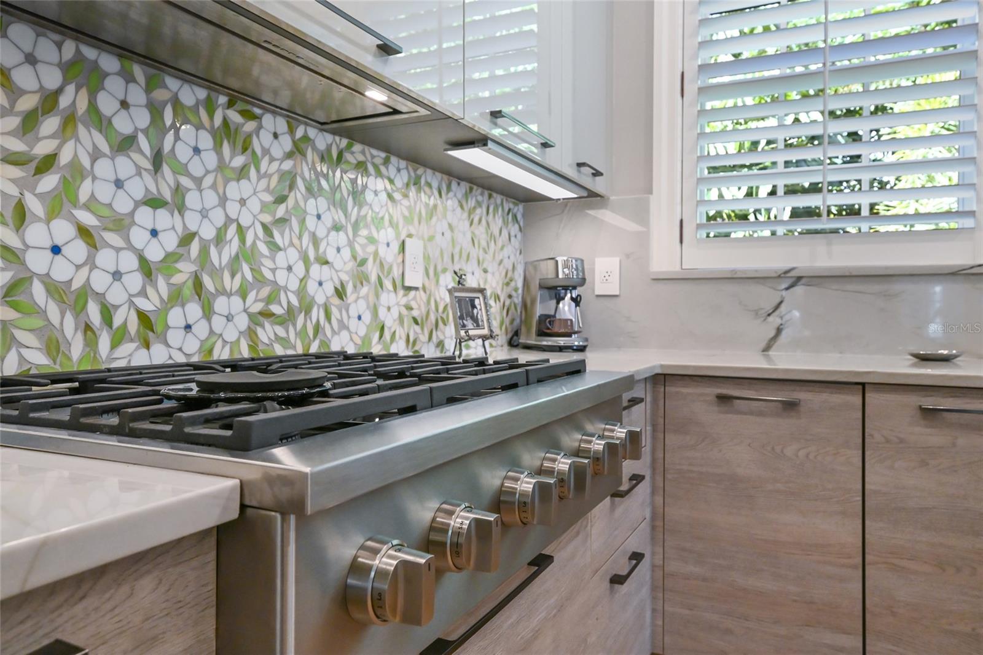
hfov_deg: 74.9
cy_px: 328
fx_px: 642
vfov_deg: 54.1
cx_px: 492
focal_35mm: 24
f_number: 8
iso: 3200
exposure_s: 1/100
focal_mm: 23.5
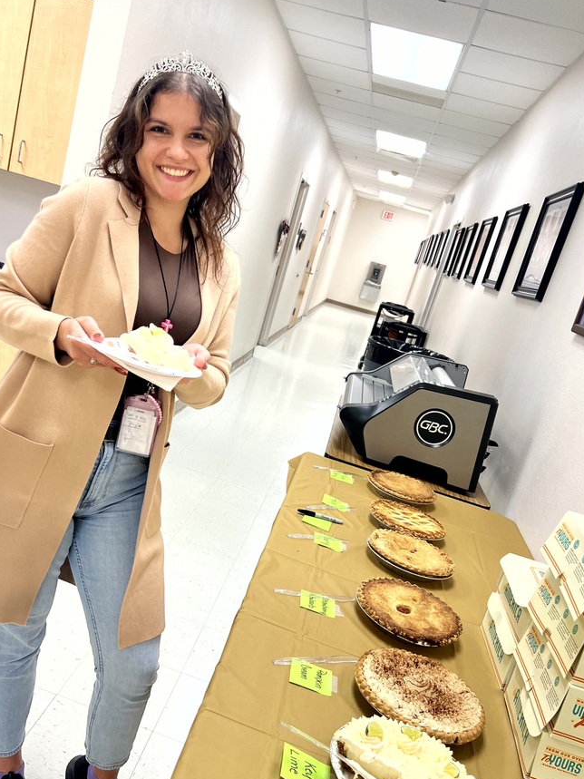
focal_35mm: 31
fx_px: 698
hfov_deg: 45.3
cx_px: 244
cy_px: 423
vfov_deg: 58.3
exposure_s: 1/60
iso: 64
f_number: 1.5
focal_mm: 5.7
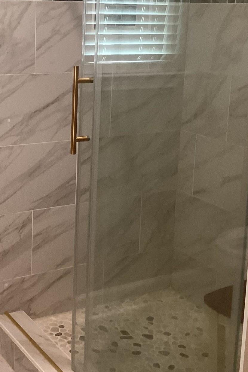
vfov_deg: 33.2
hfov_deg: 22.3
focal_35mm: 60
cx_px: 47
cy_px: 129
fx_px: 620
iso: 125
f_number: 2.4
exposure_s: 1/60
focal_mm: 3.3
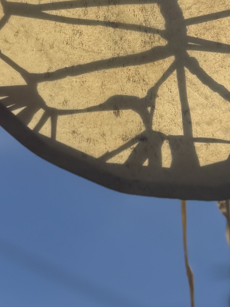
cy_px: 33
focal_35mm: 106
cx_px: 188
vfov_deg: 18.3
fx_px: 939
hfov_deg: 13.9
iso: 64
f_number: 1.78
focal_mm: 6.76
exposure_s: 1/15152
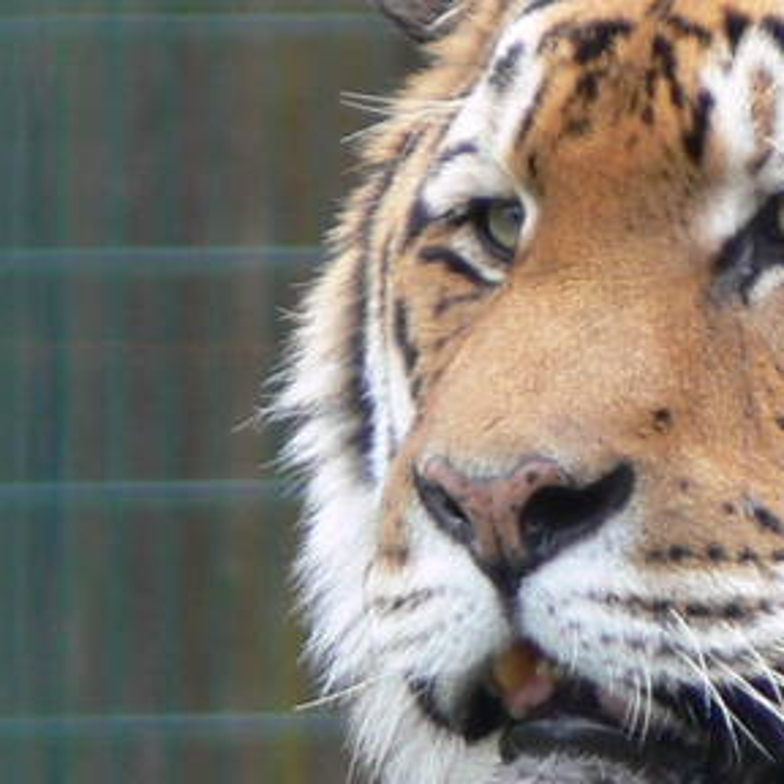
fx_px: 52913
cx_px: 210
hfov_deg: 0.8
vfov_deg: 0.8
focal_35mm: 2065
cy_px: 784
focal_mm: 88.8
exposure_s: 1/50
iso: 80
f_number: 4
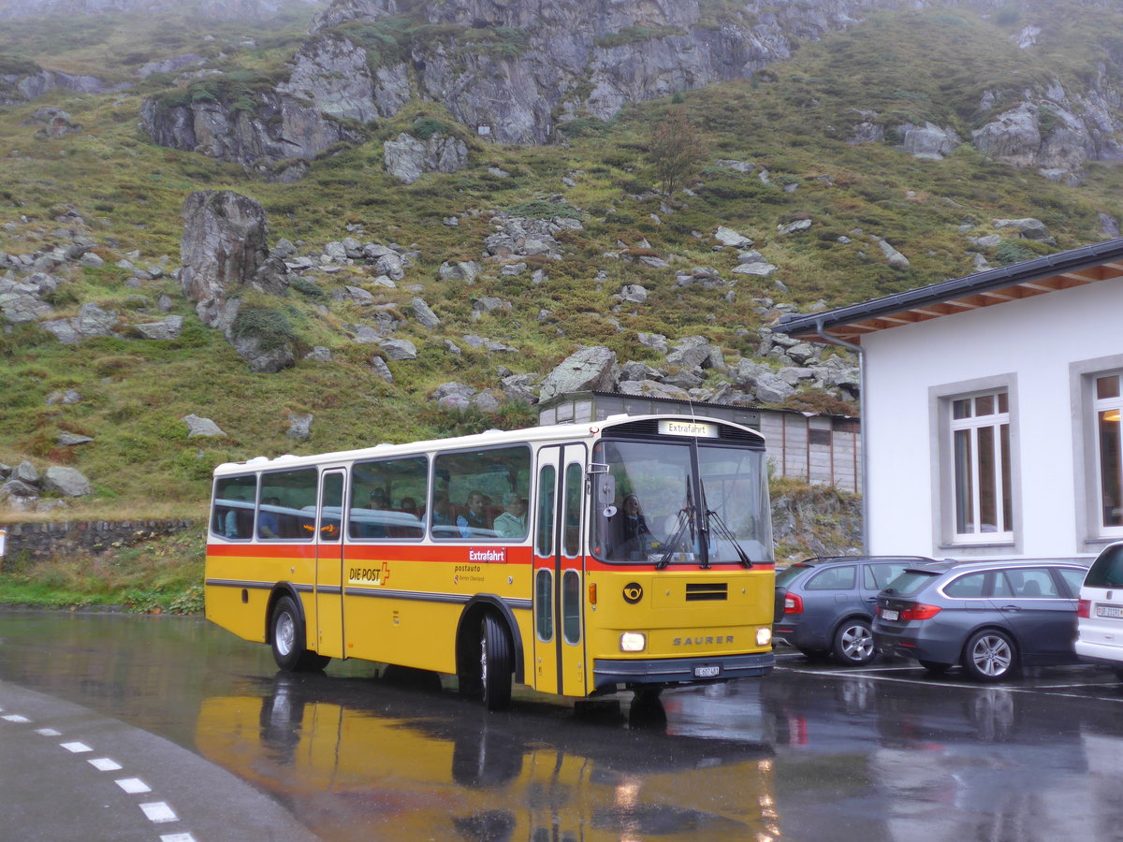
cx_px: 562
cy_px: 421
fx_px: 1330
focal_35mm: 41
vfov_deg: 35.1
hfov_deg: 45.8
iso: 100
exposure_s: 1/60
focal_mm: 8.4
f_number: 2.6
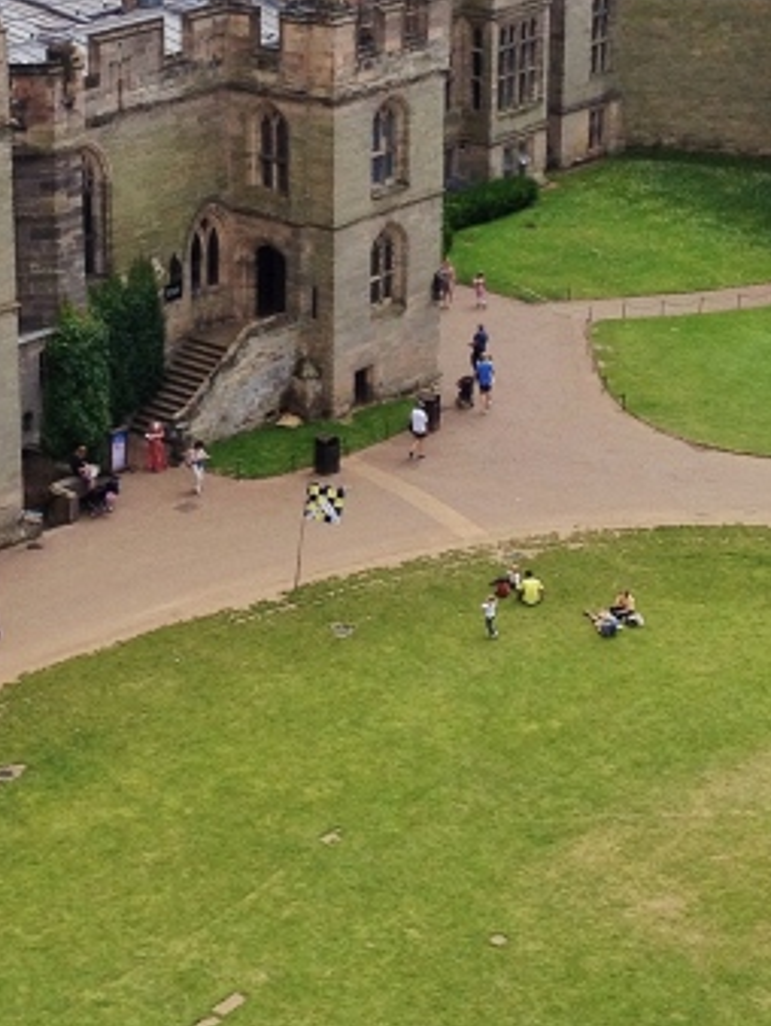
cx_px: 267
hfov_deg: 14.0
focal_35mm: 106
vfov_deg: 18.5
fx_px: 3144
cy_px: 328
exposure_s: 1/836
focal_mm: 4.28
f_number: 2.4
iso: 50
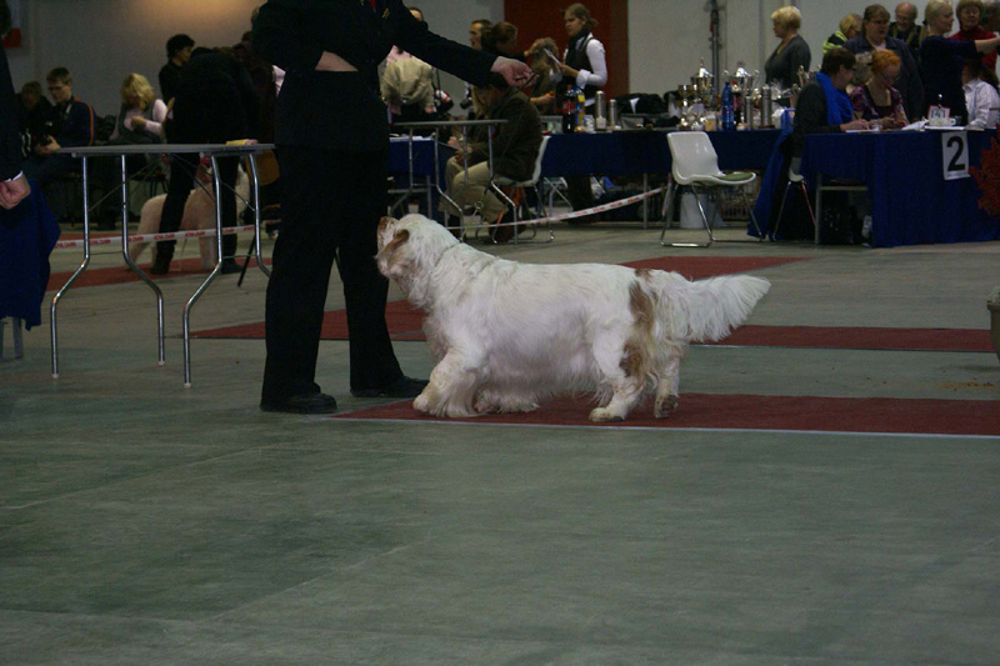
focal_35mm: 105
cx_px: 500
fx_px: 2916
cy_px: 333
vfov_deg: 13.0
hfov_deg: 19.5
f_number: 5.6
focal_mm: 70
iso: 400
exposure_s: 1/125
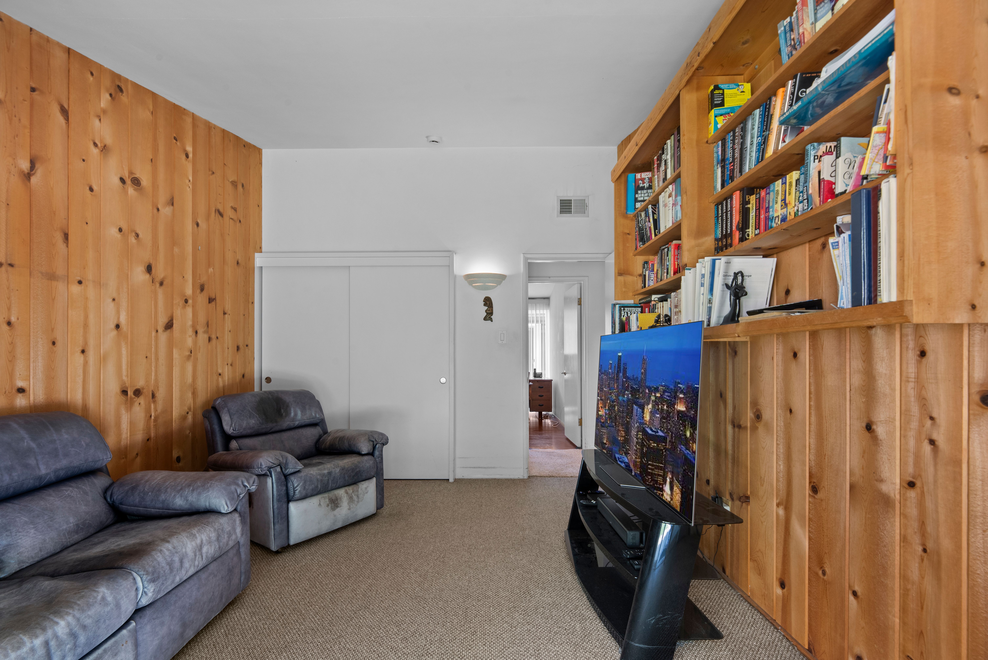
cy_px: 330
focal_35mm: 14
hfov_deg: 104.2
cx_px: 494
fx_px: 384
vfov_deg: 81.3
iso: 400
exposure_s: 1/1.67
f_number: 11
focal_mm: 14
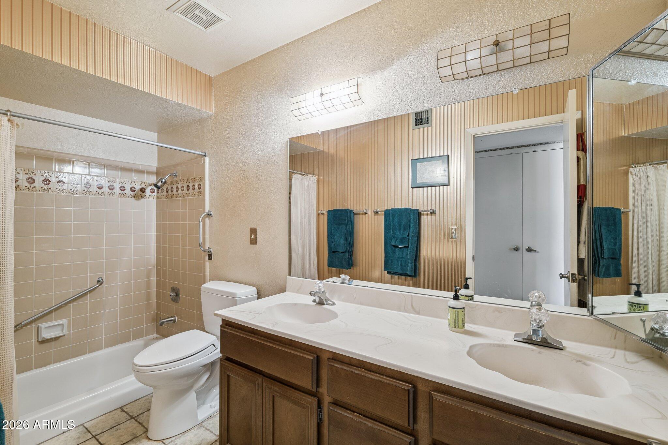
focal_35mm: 15
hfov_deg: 100.4
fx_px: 278
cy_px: 222
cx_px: 334
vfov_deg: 77.3
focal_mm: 15
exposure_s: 1/3.33
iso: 400
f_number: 8
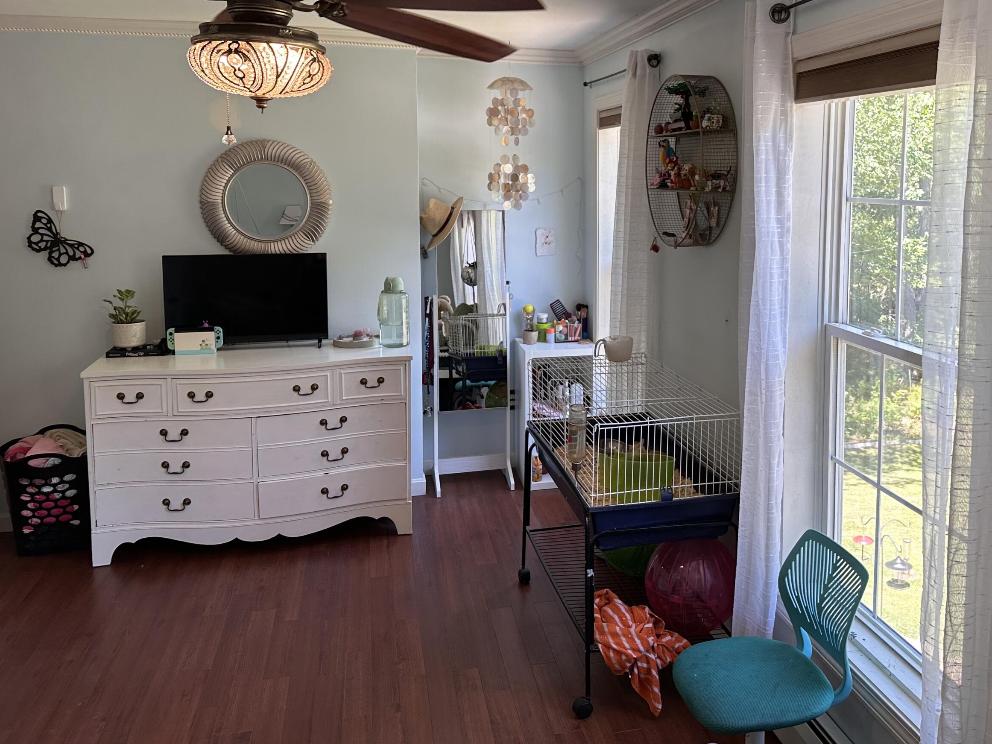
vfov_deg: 45.0
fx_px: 888
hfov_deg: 57.8
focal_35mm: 31
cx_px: 609
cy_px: 268
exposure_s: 1/120
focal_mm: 6.86
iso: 100
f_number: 1.78
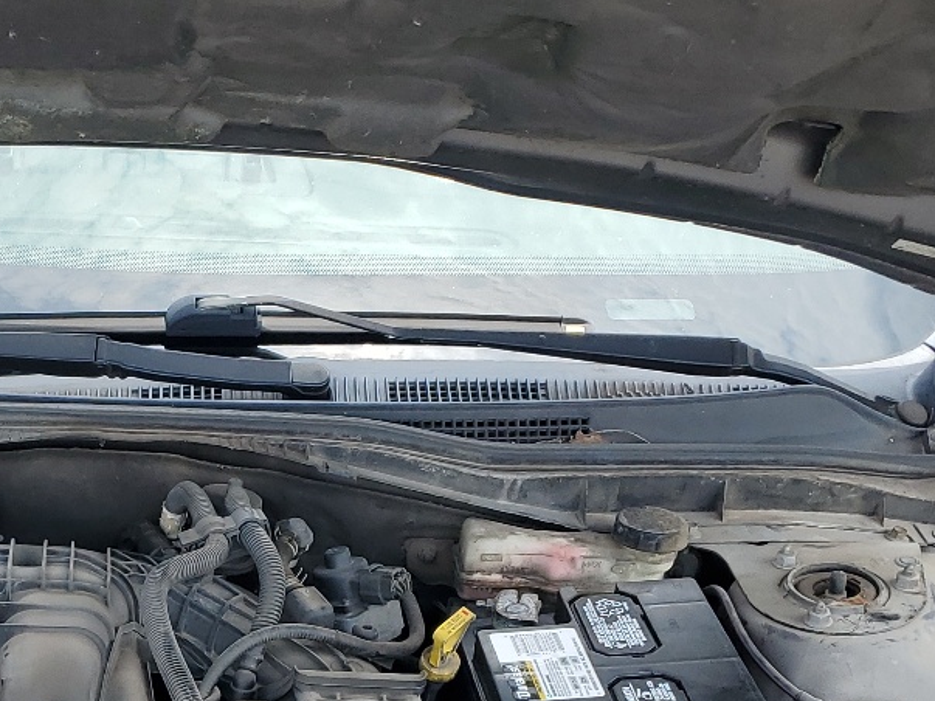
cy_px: 856
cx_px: 124
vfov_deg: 19.9
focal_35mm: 69
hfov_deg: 27.3
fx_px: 1863
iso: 50
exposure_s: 1/1111
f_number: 1.5
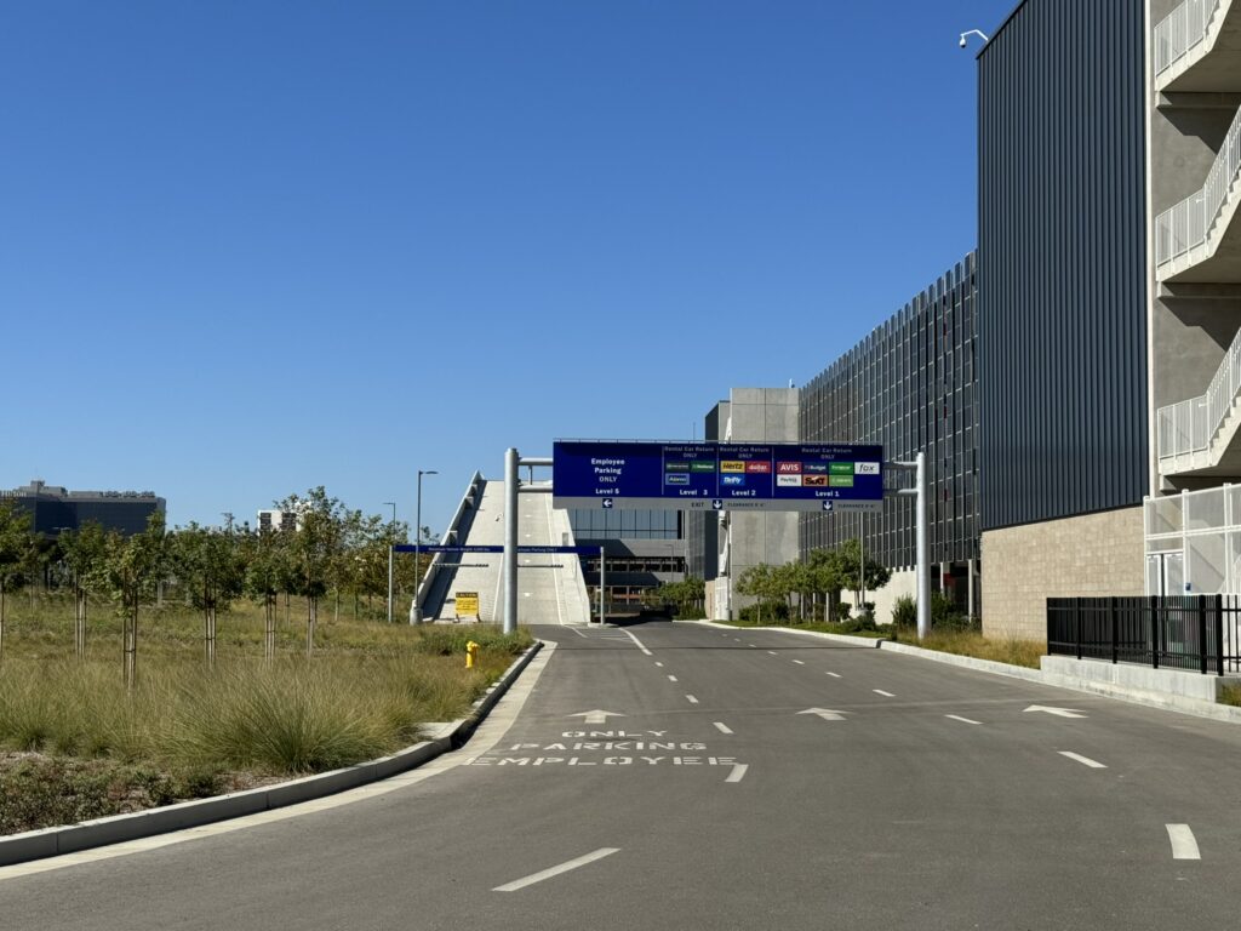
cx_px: 620
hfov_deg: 39.7
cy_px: 466
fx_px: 1721
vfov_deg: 30.3
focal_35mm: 48
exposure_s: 1/5848
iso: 64
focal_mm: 6.86
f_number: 1.78
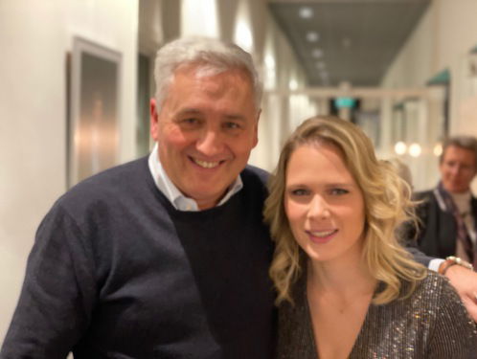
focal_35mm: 52
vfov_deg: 28.1
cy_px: 180
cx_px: 238
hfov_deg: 36.8
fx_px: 718
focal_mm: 6
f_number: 2
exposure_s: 1/33
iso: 250
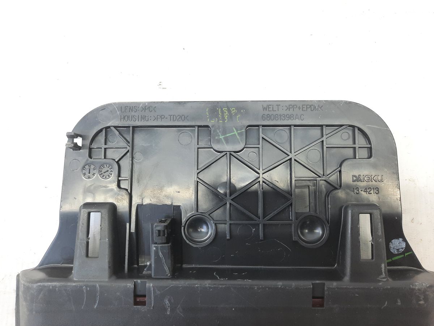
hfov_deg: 69.4
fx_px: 313
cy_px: 163
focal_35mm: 25
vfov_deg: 54.9
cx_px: 217
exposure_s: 1/50
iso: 160
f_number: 2
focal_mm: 4.6
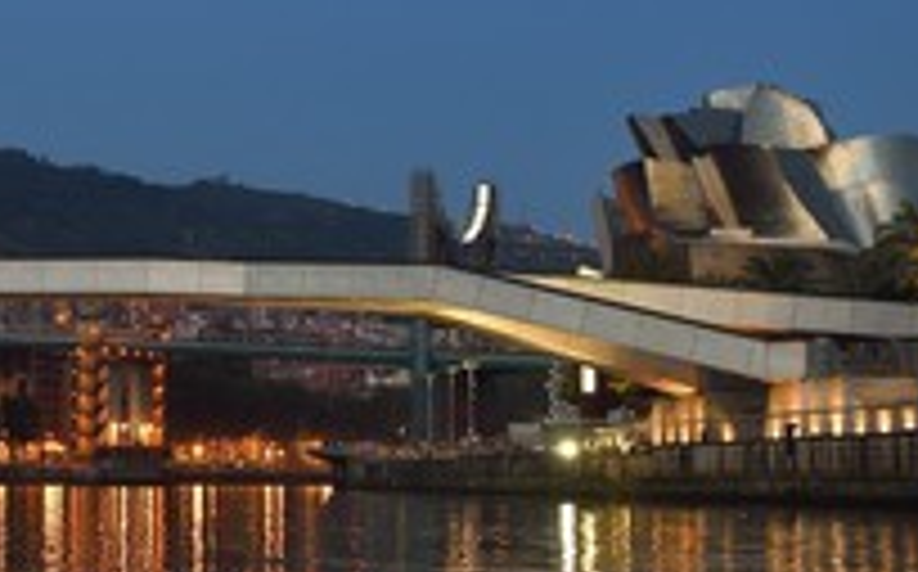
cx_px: 252
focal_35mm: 105
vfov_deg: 12.4
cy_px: 396
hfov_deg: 19.7
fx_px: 2624
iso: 1250
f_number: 4
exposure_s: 1/50
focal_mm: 50
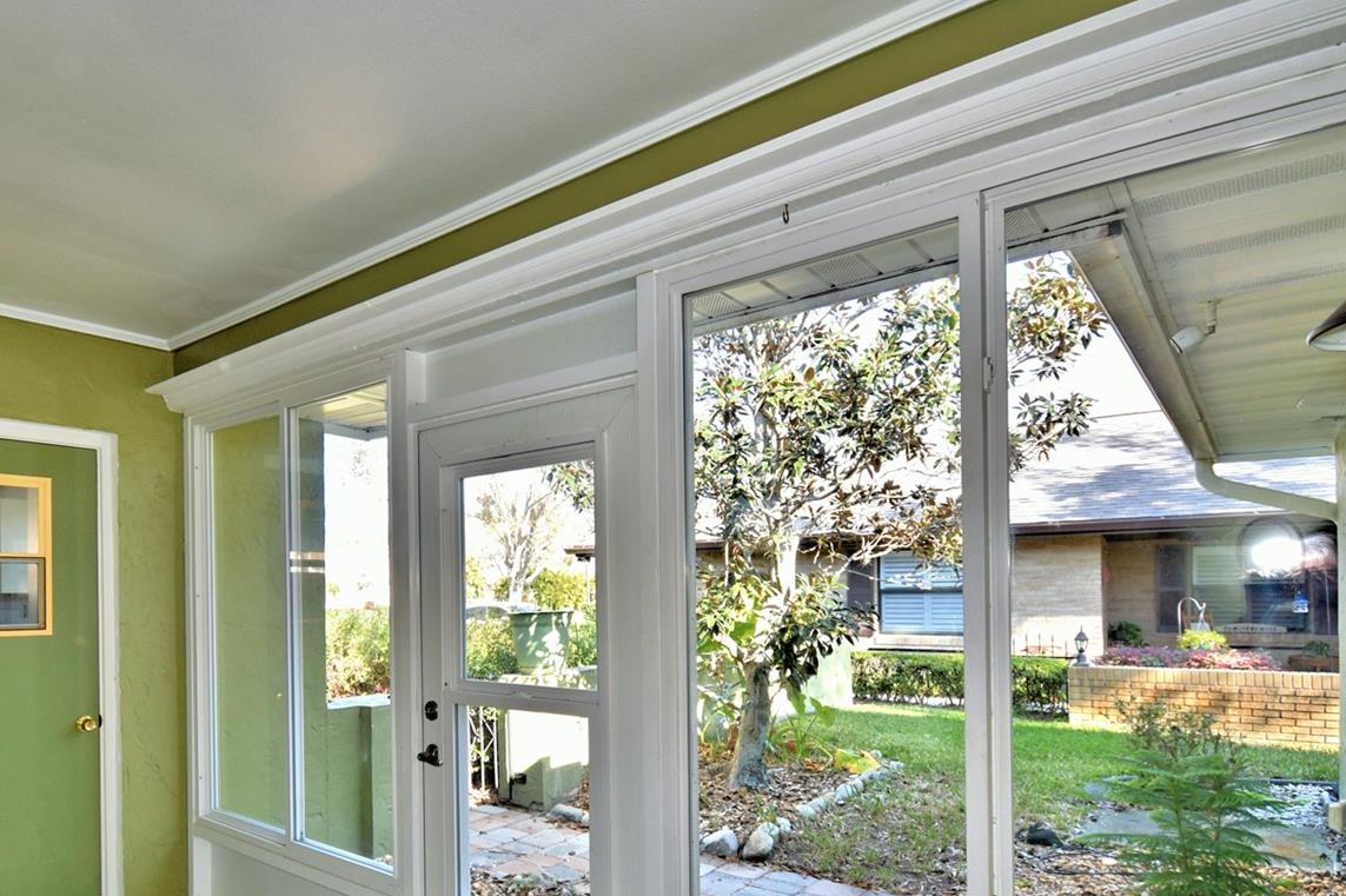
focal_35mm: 21
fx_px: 785
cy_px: 589
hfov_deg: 80.4
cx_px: 546
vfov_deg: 58.3
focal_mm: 10
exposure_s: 1/60
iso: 100
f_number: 4.5
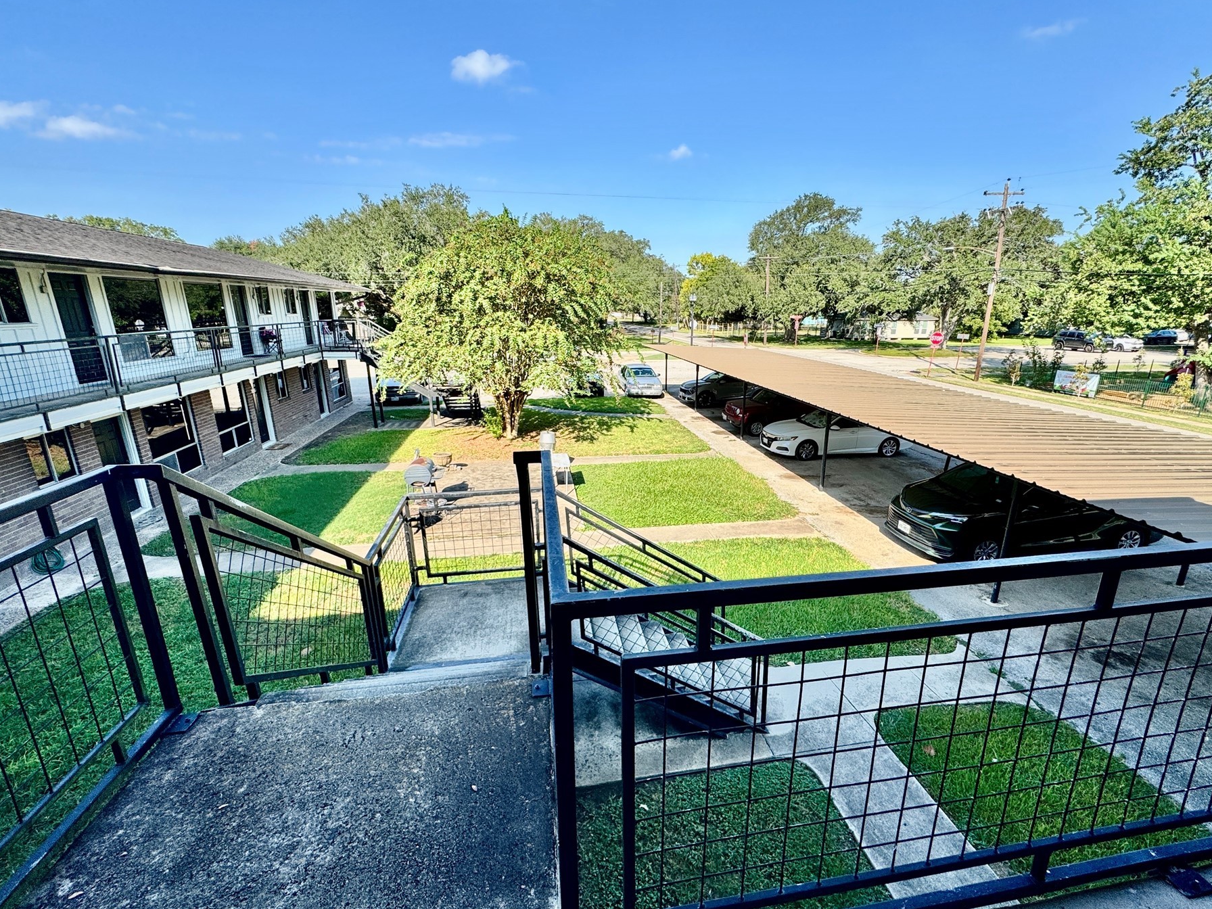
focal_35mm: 16
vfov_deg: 78.1
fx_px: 560
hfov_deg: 94.4
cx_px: 632
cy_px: 471
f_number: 2.2
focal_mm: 2.22
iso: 40
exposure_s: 1/812
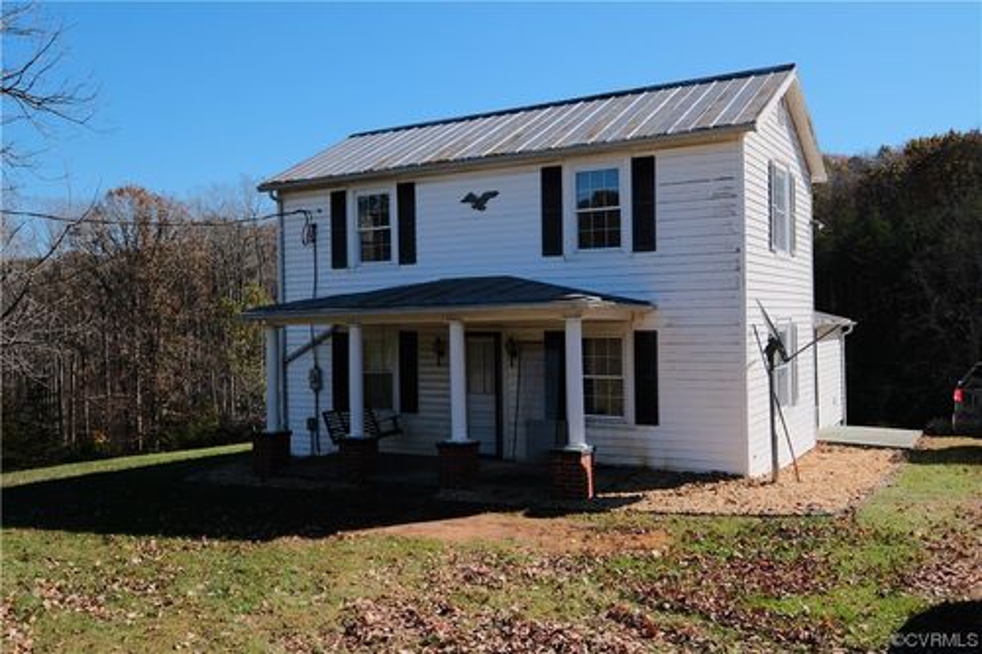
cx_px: 491
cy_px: 327
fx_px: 845
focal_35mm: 31
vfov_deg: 42.3
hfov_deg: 60.3
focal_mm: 20.9
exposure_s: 1/1400
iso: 500
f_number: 5.6
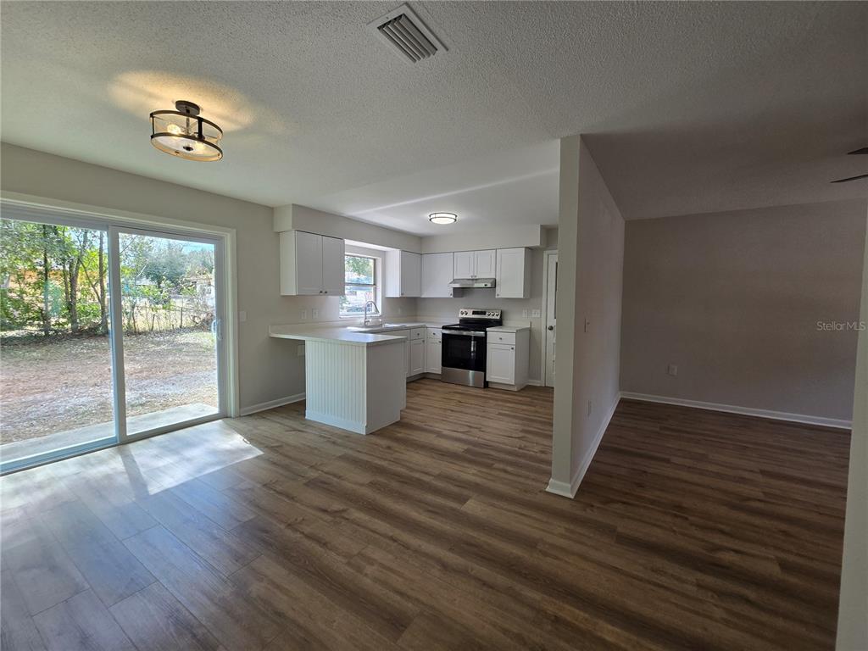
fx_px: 326
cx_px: 434
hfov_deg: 106.2
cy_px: 326
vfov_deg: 89.9
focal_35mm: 13
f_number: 2.2
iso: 50
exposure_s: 1/122
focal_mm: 2.2
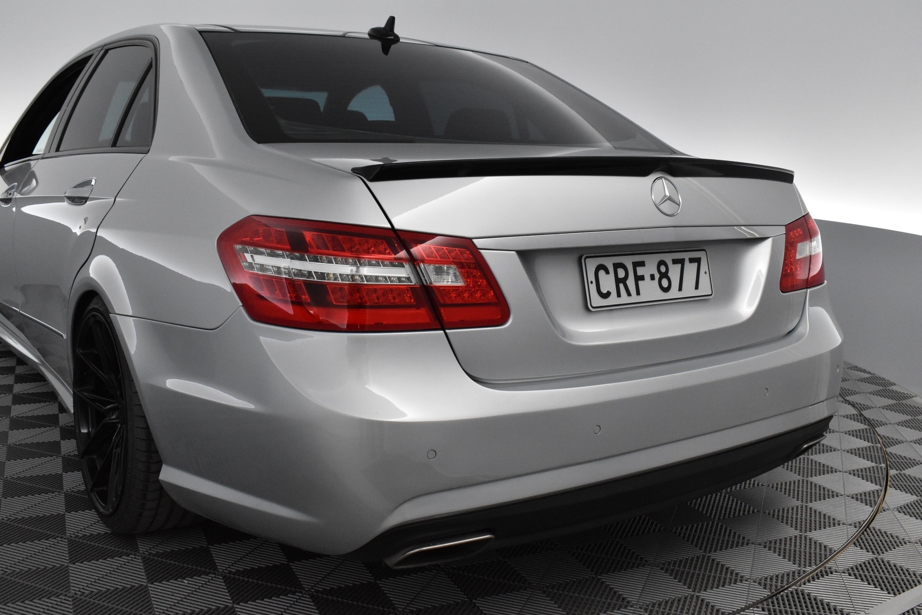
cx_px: 461
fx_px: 922
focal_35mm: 36
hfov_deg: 53.1
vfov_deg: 36.9
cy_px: 308
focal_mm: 24
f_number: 7.1
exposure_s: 1/200
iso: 3200
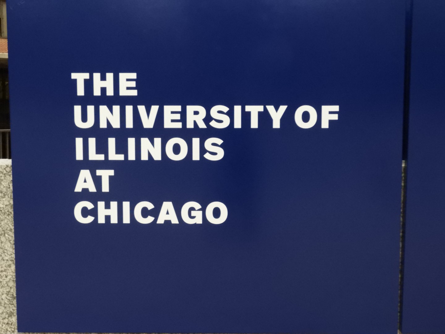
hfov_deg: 34.9
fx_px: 707
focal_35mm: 55
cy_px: 167
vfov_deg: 26.6
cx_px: 222
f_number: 4
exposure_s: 1/2000
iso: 1600
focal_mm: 9.9
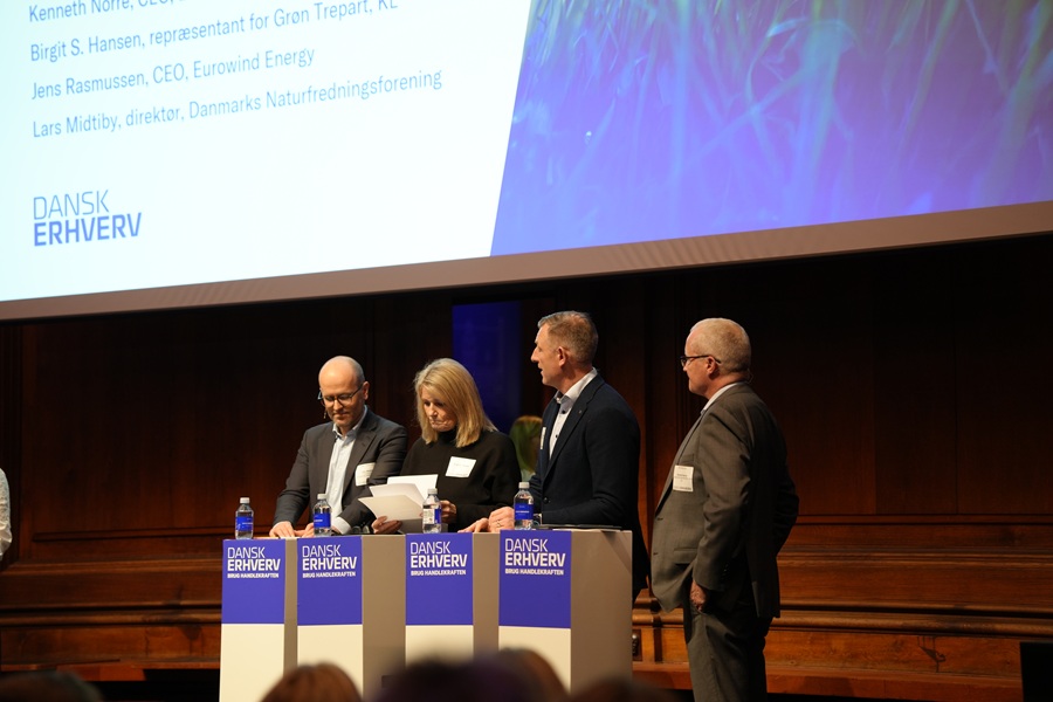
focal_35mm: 105
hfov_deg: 19.5
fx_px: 3071
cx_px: 526
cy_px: 351
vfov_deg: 13.0
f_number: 2.8
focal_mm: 105
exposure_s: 1/125
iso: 800
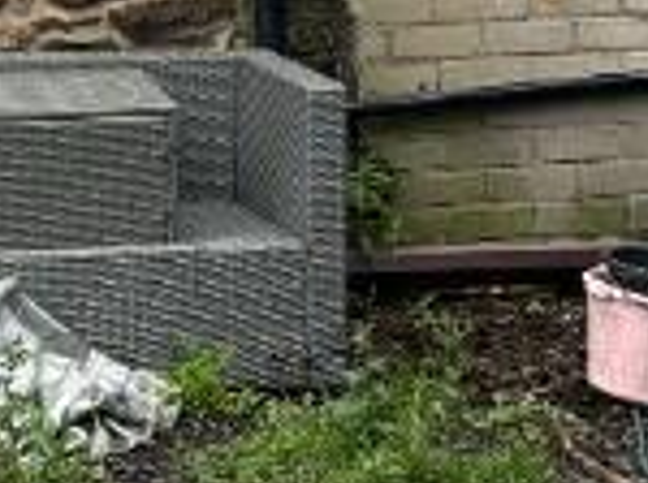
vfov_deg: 7.6
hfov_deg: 11.1
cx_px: 307
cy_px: -772
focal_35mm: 178
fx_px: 3327
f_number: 1.6
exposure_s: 1/1190
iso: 50
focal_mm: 5.96
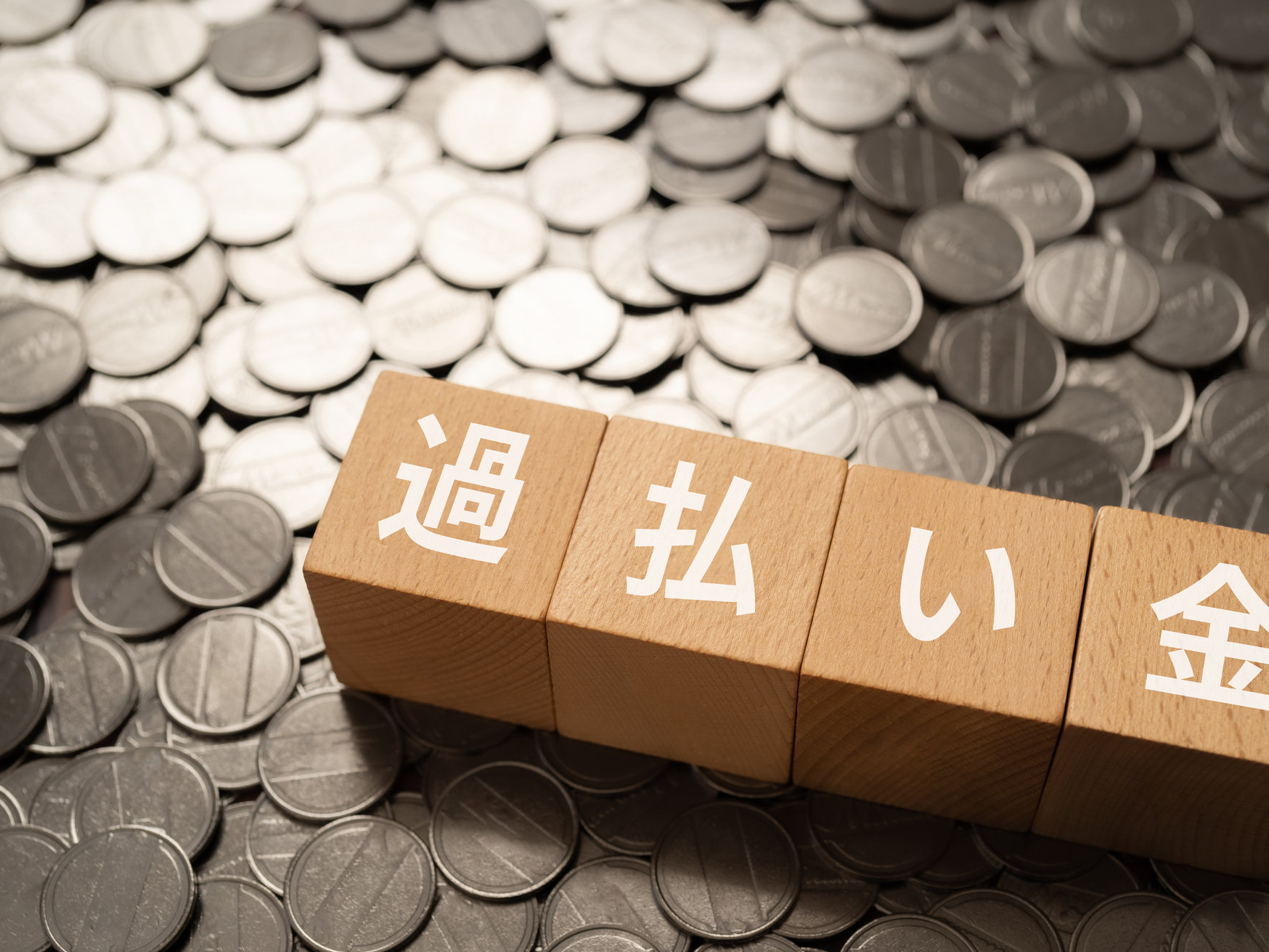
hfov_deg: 34.9
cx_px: 694
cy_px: 471
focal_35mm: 55
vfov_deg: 26.6
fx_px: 2016
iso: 100
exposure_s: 1/125
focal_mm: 50
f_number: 5
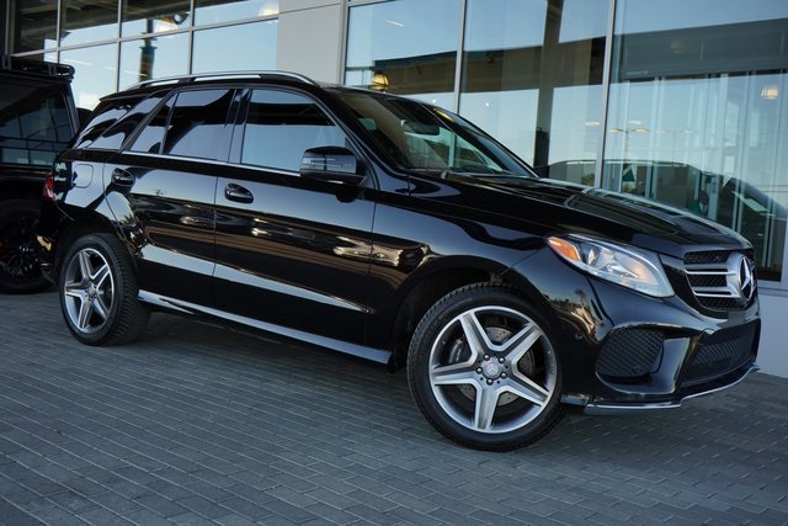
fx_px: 810
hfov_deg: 51.9
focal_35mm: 37
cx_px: 394
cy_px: 263
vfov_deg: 36.0
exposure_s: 1/400
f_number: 8
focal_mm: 37
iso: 800
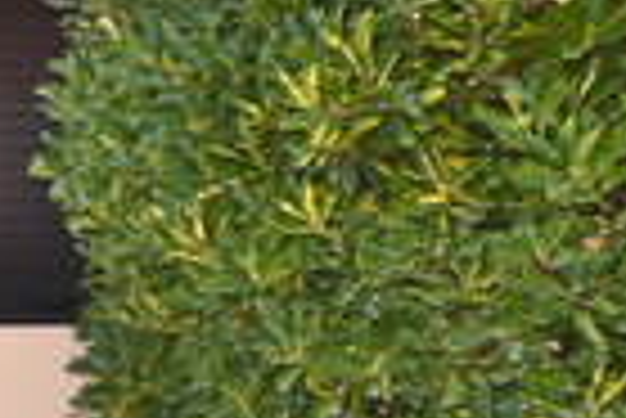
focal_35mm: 81
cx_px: -383
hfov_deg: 20.4
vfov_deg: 16.9
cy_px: 139
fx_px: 1410
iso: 100
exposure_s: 1/200
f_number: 4.5
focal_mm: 10
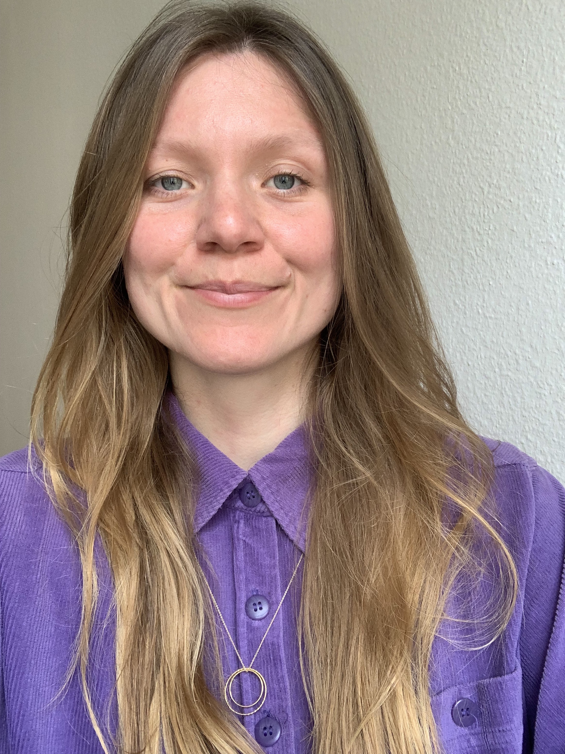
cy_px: 377
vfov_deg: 56.8
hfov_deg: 44.2
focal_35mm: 32
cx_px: 282
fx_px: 696
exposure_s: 1/101
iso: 64
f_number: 2.2
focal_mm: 2.87
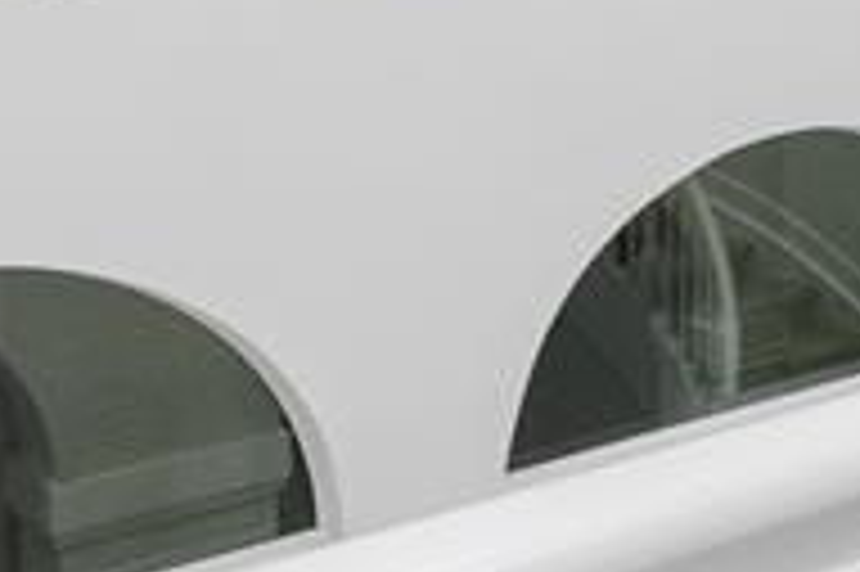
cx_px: 1396
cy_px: -185
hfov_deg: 21.3
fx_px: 1790
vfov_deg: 17.0
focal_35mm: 75
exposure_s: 1/80
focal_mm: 14
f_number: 5.6
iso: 4000
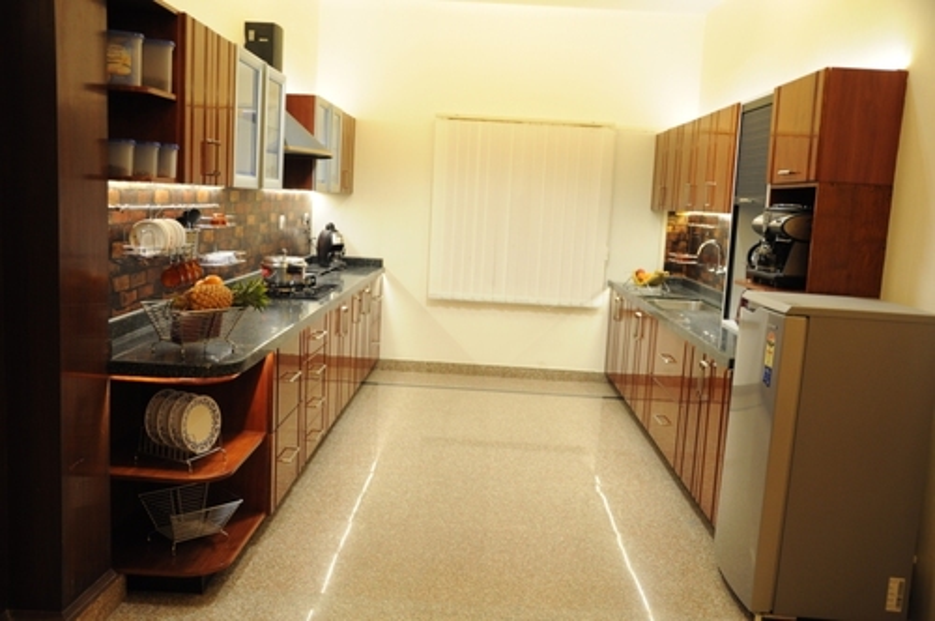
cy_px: 310
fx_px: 856
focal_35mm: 33
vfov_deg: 39.9
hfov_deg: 57.3
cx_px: 468
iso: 400
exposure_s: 1/10
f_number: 3.8
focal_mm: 22
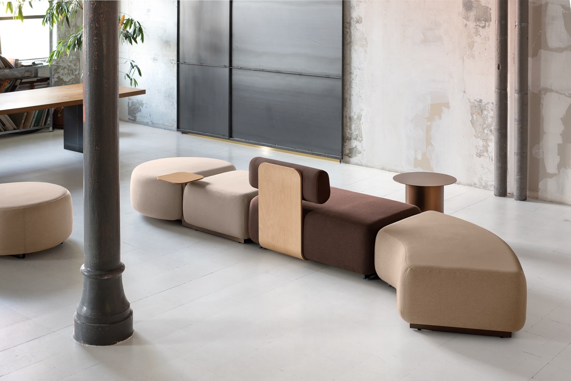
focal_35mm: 50
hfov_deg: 39.6
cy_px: 190
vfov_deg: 27.0
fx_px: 793
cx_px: 286
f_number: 8
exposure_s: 1/2.5
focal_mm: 50
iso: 100
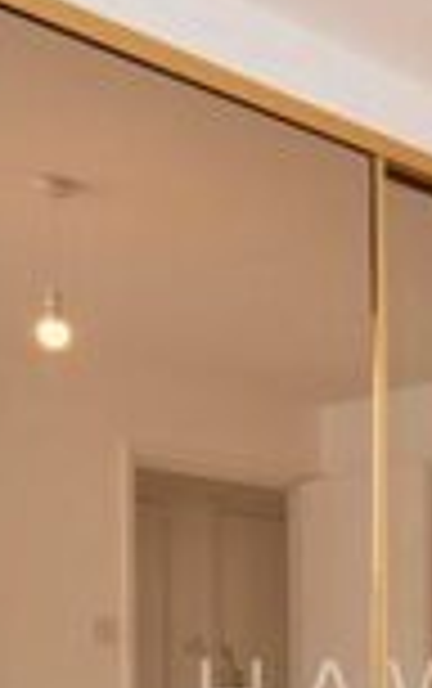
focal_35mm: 70
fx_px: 1315
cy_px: 706
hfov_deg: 16.8
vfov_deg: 27.5
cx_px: 666
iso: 100
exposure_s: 1/5
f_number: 6.3
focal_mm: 10
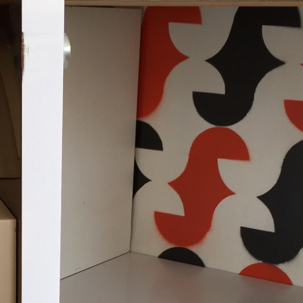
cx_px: 71
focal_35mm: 81
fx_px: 802
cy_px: 268
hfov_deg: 21.2
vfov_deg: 21.0
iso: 40
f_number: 2.2
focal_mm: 4.15
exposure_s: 1/50
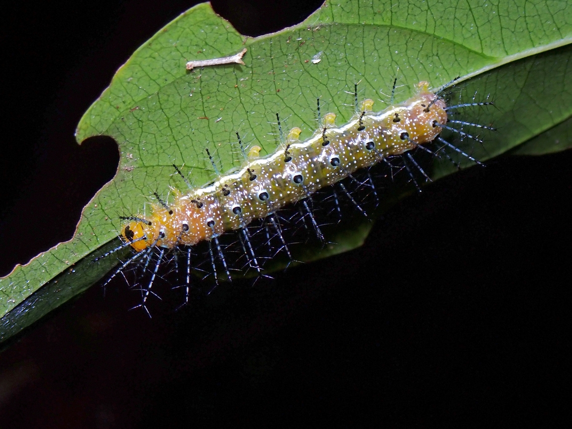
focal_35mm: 100
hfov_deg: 19.6
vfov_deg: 14.8
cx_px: 286
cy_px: 214
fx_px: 1652
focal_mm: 18
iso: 200
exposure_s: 1/200
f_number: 6.3
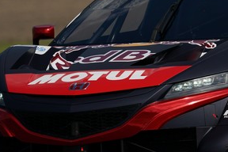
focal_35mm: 1193
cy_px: 25
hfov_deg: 1.7
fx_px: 7555
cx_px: 199
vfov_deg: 1.2
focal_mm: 478
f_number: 9
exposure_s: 1/1000
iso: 200
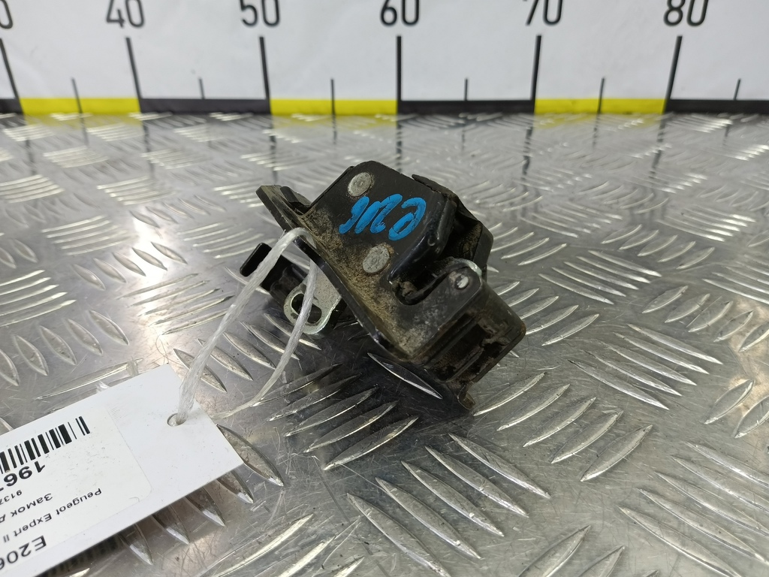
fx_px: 511
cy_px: 288
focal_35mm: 23
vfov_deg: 58.9
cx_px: 384
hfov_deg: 73.9
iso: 130
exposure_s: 1/50
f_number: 1.6
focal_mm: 4.11
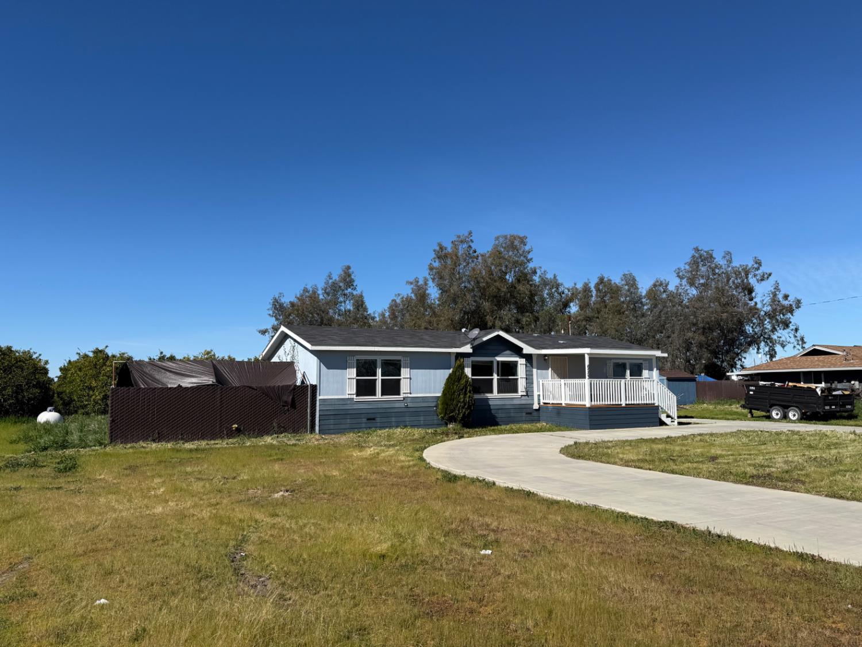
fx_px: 598
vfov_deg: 56.8
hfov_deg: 71.6
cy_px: 324
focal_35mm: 24
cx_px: 431
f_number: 1.78
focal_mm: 6.76
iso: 80
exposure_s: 1/6711
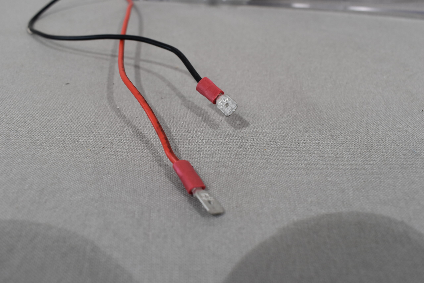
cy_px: 142
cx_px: 212
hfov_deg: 57.2
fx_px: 389
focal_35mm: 33
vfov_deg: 40.0
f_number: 8
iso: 400
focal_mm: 22
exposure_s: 1/60
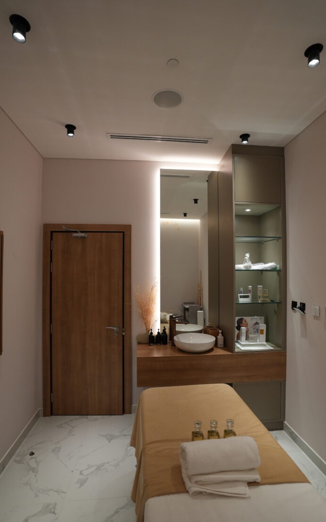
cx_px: 166
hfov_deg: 65.0
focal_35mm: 18
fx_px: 256
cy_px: 267
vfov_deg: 91.1
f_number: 3.5
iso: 1250
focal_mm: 17
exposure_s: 1/160
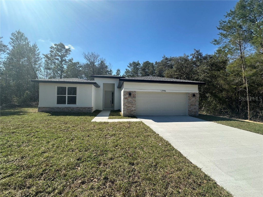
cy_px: 98
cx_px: 132
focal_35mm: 14
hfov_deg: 102.1
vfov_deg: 85.7
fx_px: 106
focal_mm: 2.22
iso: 50
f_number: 2.2
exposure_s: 1/1618
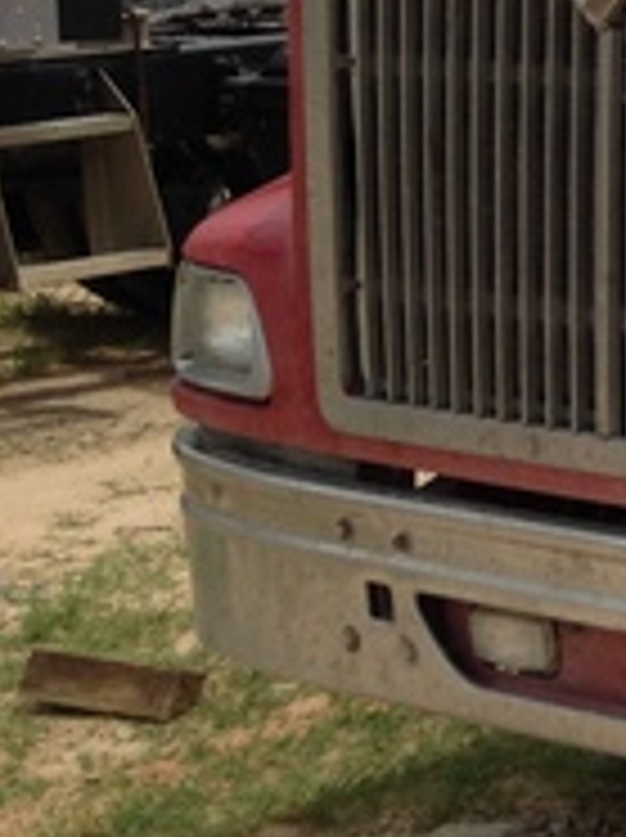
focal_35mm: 128
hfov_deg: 9.8
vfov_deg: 15.2
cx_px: 1617
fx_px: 3093
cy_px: 68
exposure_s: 1/1695
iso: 50
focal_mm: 4.12
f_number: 2.4
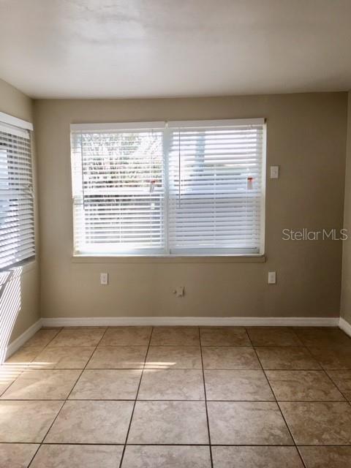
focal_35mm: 29
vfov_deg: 61.7
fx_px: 392
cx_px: 176
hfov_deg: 48.2
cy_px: 234
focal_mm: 4.15
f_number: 2.2
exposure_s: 1/120
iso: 32
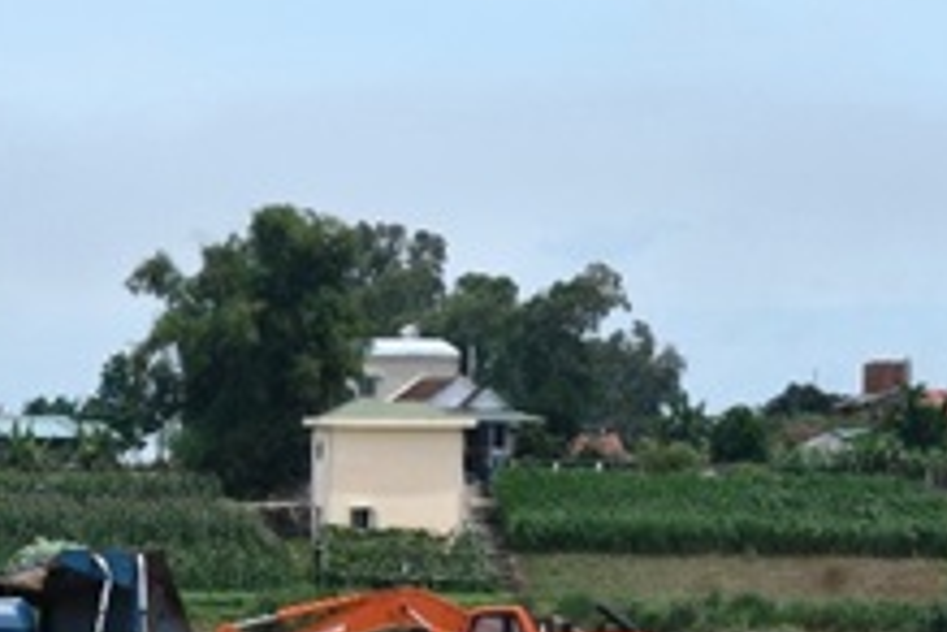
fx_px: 8338
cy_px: 766
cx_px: -208
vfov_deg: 4.3
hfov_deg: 6.5
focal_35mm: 317
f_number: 11
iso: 320
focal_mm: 66
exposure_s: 1/500
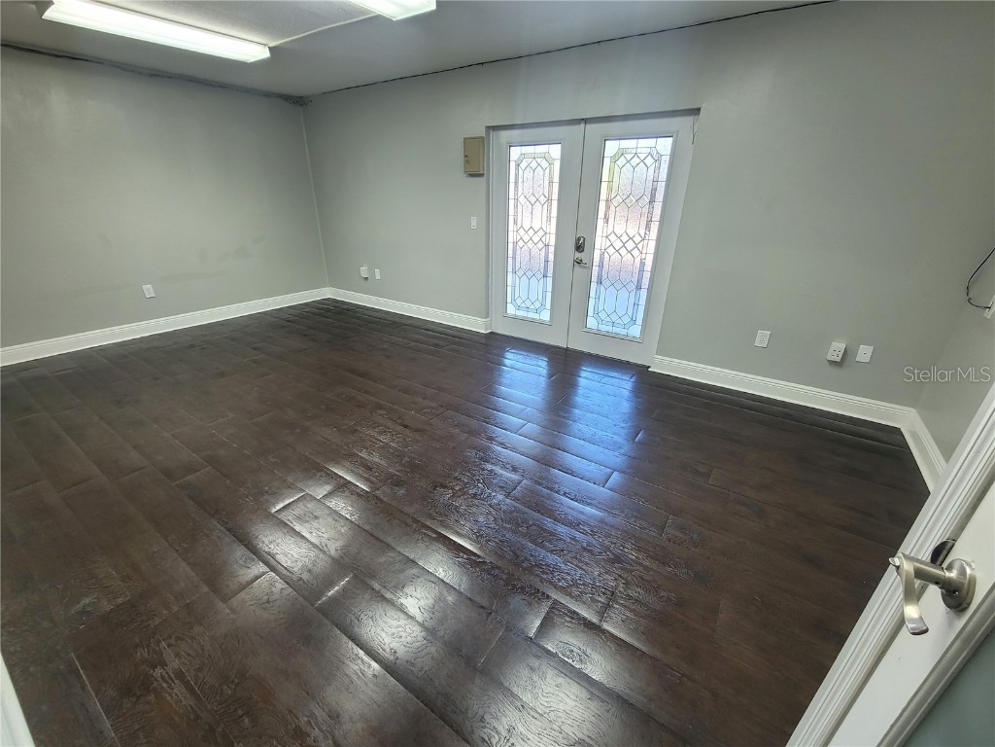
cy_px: 374
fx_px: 374
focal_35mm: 13
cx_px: 498
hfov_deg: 106.2
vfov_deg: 89.9
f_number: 2.2
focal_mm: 2.2
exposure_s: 1/60
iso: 160
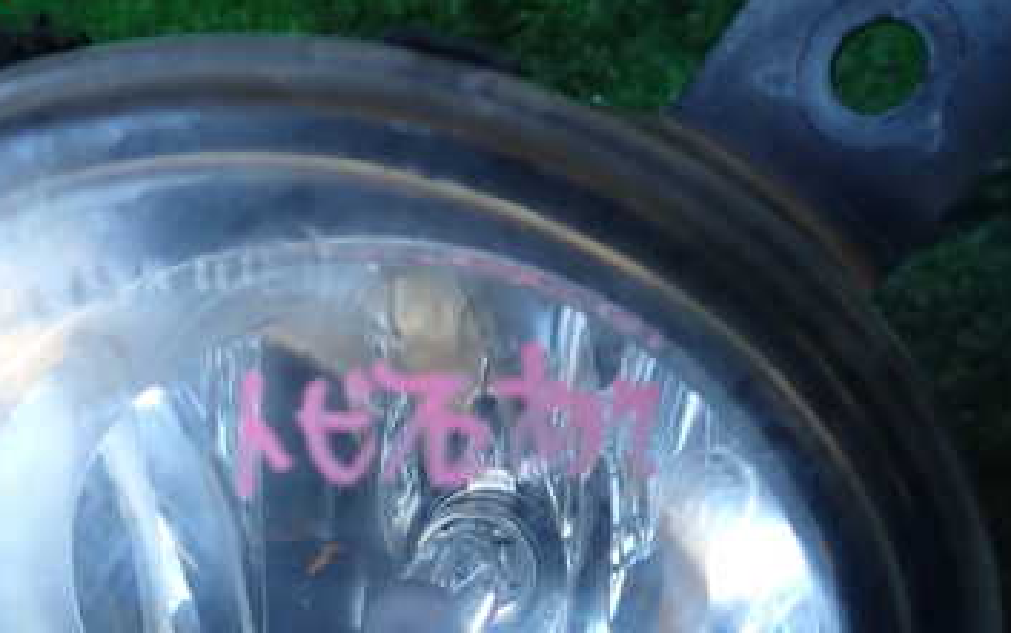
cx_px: 326
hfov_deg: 43.6
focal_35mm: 45
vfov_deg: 27.4
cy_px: 590
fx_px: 1240
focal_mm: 4.5
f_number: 2
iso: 160
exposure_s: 1/60
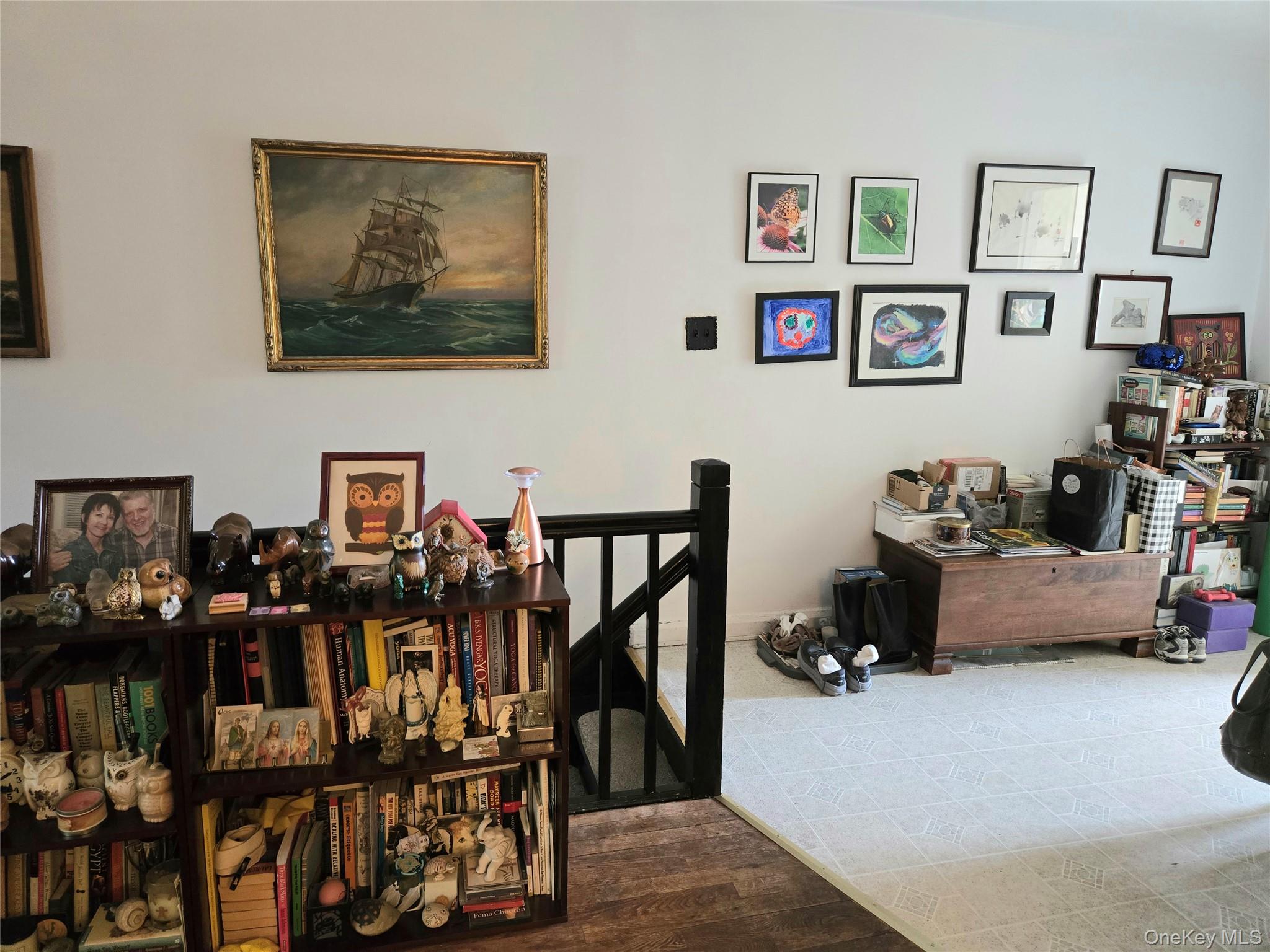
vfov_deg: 58.9
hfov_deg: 73.9
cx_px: 635
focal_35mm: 23
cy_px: 476
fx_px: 844
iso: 640
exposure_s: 1/60.2
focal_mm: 5.4
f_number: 1.8
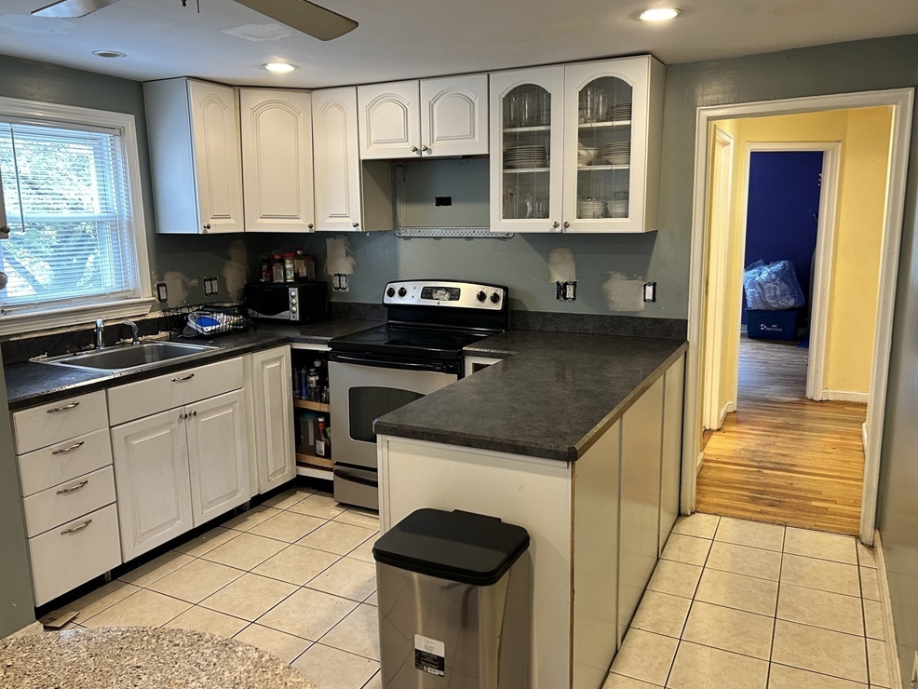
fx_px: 716
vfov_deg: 51.4
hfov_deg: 65.3
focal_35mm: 27
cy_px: 337
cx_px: 458
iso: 160
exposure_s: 1/60
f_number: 1.5
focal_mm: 5.7
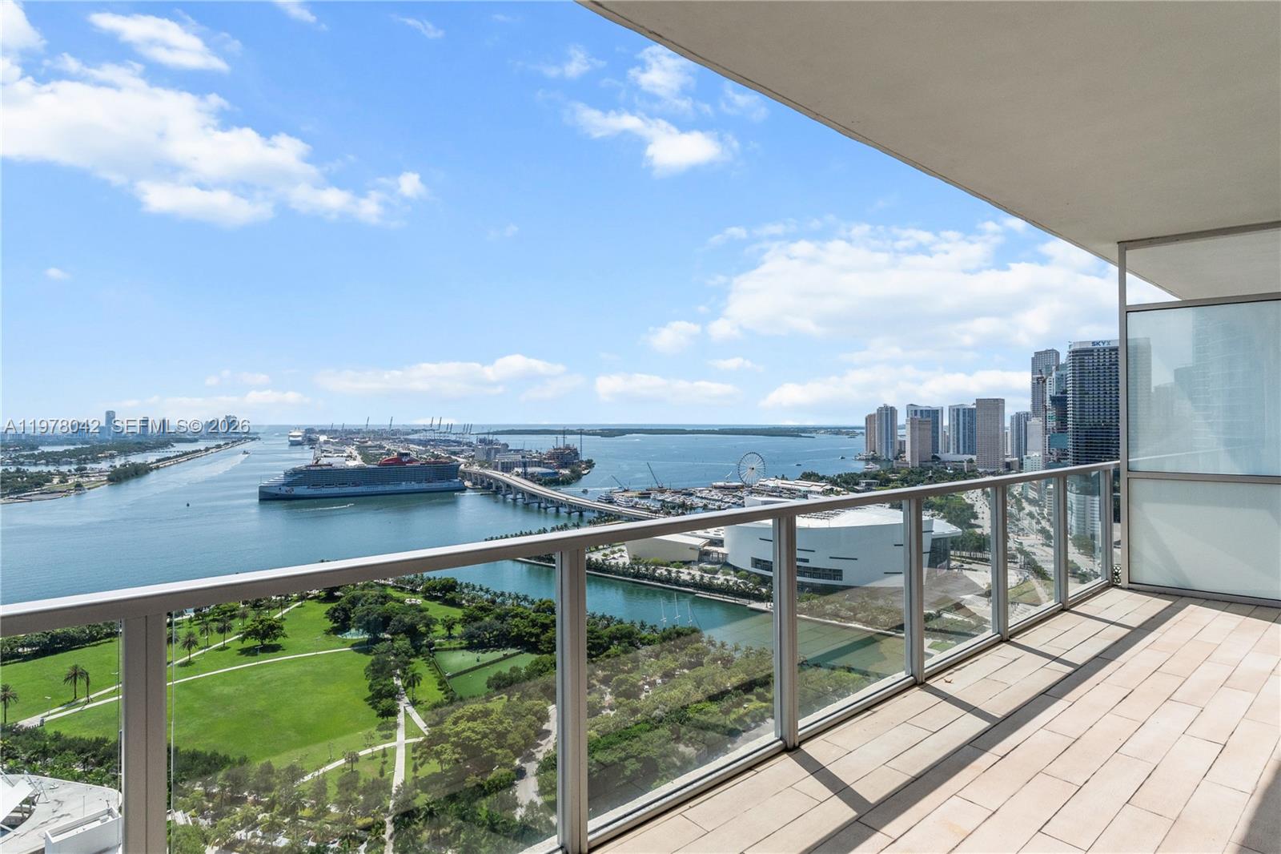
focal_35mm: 18
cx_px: 640
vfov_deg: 67.4
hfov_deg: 90.0
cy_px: 427
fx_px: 640
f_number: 8
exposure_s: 1/2000
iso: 400
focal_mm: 12
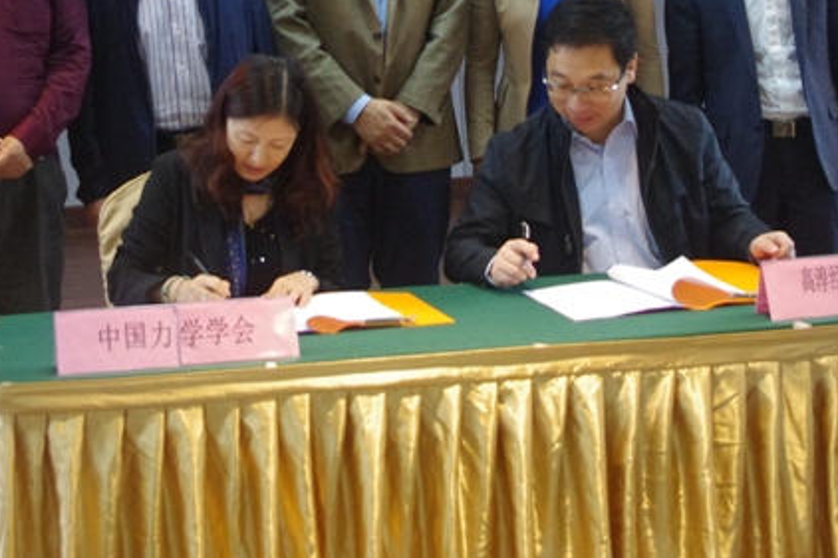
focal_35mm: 98
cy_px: -30
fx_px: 2280
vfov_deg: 13.7
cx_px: 308
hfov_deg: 20.8
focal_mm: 30.63
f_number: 5
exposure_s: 1/60
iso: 2500
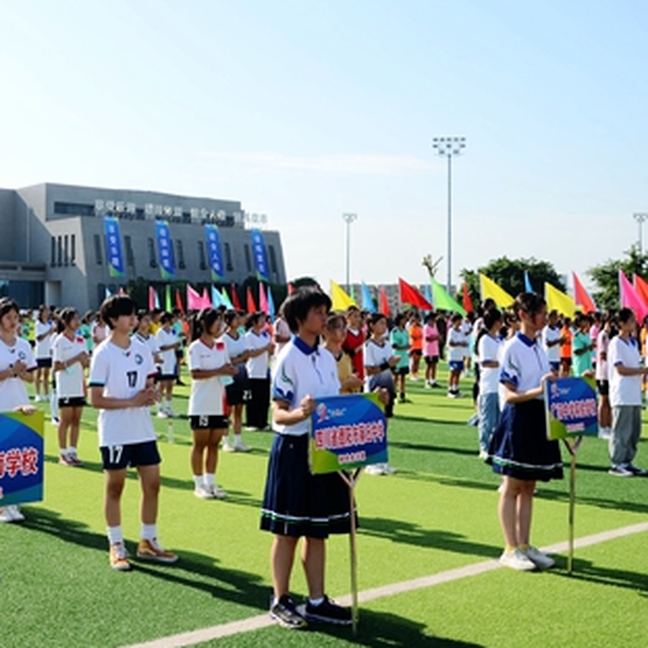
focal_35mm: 44
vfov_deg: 38.3
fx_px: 932
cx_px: 127
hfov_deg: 37.0
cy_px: 290
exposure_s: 1/400
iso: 100
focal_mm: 18
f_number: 5.6
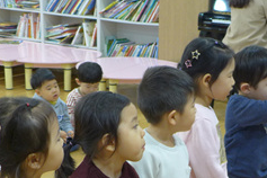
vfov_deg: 14.8
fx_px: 667
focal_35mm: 90
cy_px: 202
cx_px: 214
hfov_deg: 22.3
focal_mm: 6.3
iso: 160
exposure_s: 1/60
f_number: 1.6
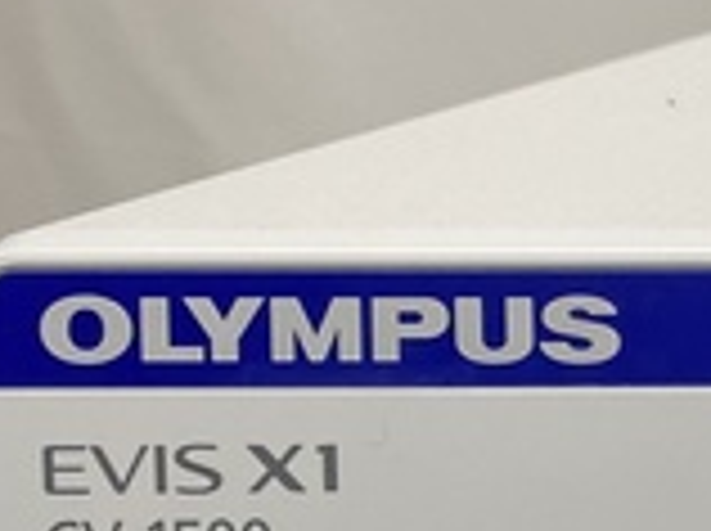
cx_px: 1638
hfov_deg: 12.3
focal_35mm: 132
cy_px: 927
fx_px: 2707
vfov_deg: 10.6
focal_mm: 4.25
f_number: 1.8
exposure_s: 1/60
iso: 64
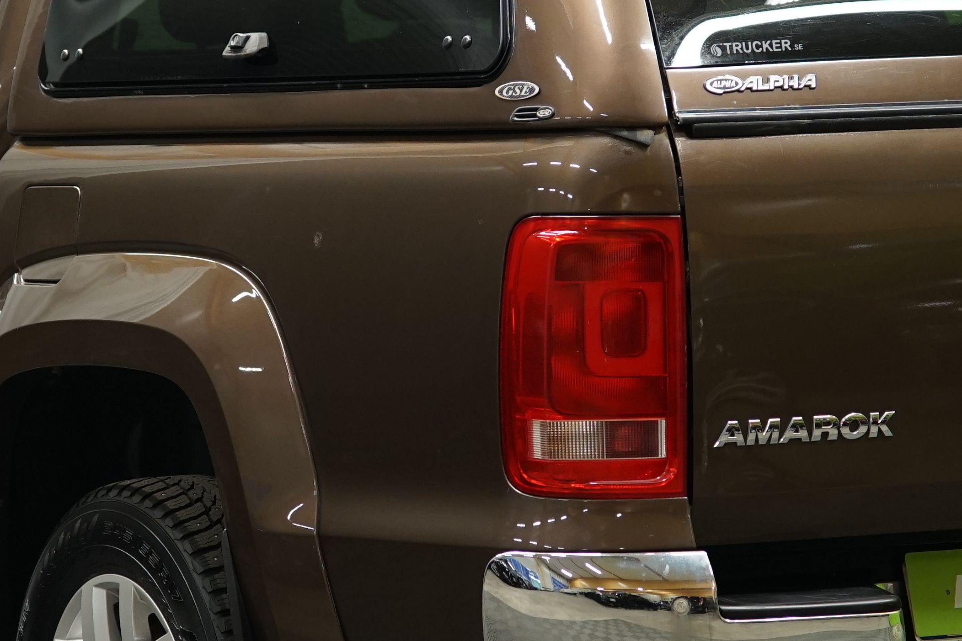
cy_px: 286
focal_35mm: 211
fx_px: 5638
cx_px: 412
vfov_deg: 6.5
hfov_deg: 9.8
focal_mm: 74
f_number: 2.8
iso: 640
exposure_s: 1/40
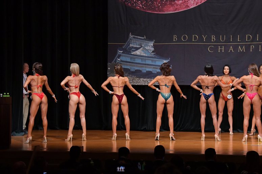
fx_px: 1091
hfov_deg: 13.7
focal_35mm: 150
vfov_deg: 9.1
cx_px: 131
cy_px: 87
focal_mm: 100
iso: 5000
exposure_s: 1/400
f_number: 5.6
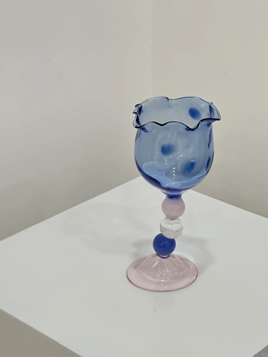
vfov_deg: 24.7
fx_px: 815
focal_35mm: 79
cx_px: 136
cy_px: 176
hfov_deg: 18.7
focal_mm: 9
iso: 250
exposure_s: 1/92
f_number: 2.8
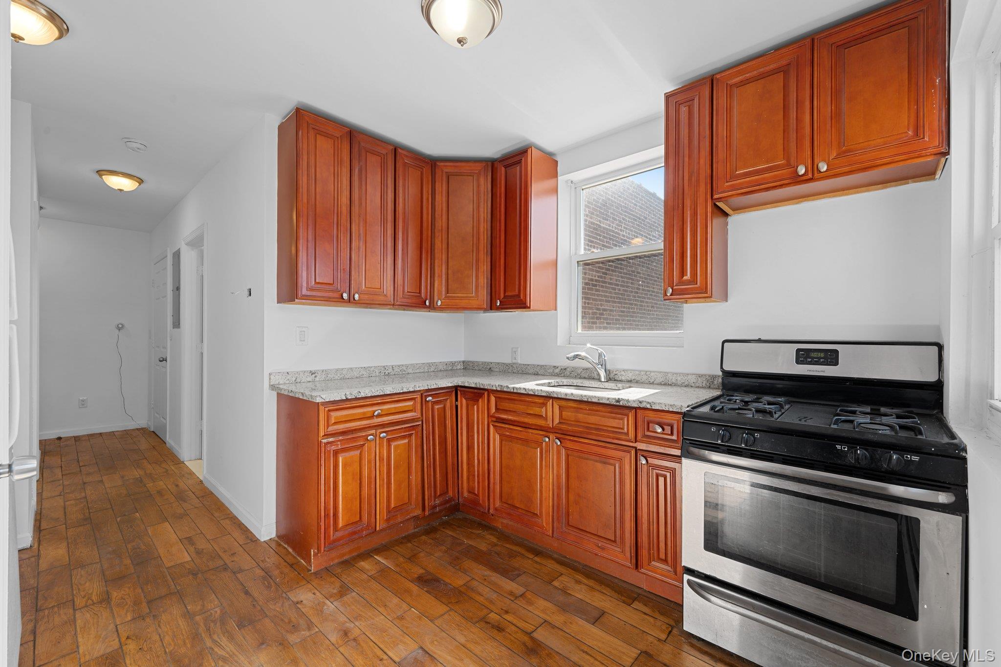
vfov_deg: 81.2
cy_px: 334
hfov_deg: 104.3
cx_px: 500
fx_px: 389
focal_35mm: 14
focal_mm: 14
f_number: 10
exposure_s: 1/4
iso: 200
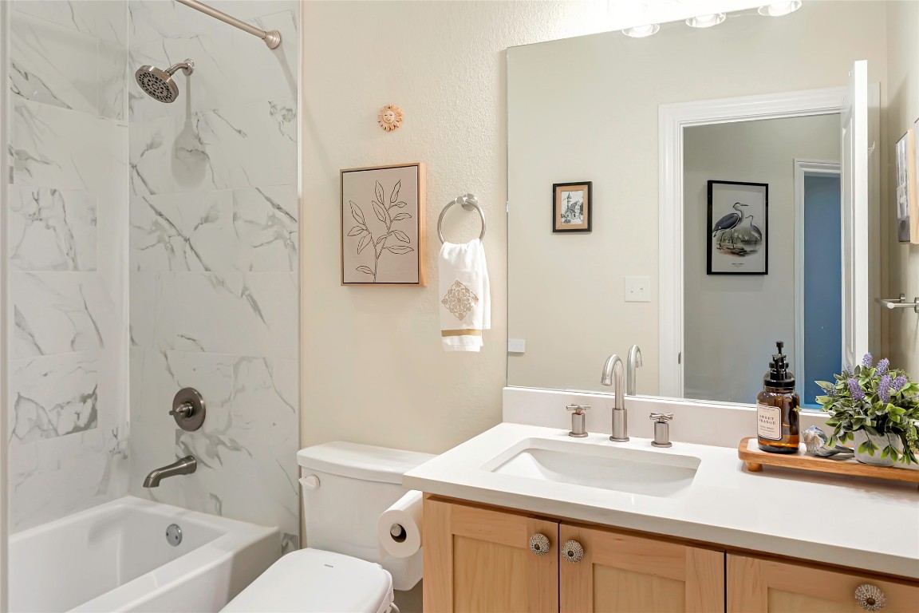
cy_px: 306
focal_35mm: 24
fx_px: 613
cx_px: 460
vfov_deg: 53.1
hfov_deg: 73.7
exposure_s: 1/8000
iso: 1600
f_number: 4
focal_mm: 16
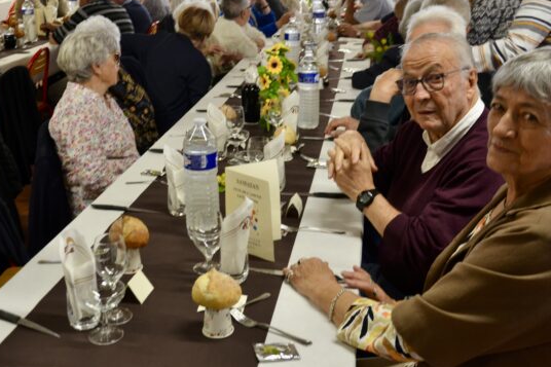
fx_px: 719
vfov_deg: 28.5
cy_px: 141
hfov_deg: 41.8
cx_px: 236
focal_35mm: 47
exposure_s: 1/20
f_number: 3.8
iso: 400
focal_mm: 24
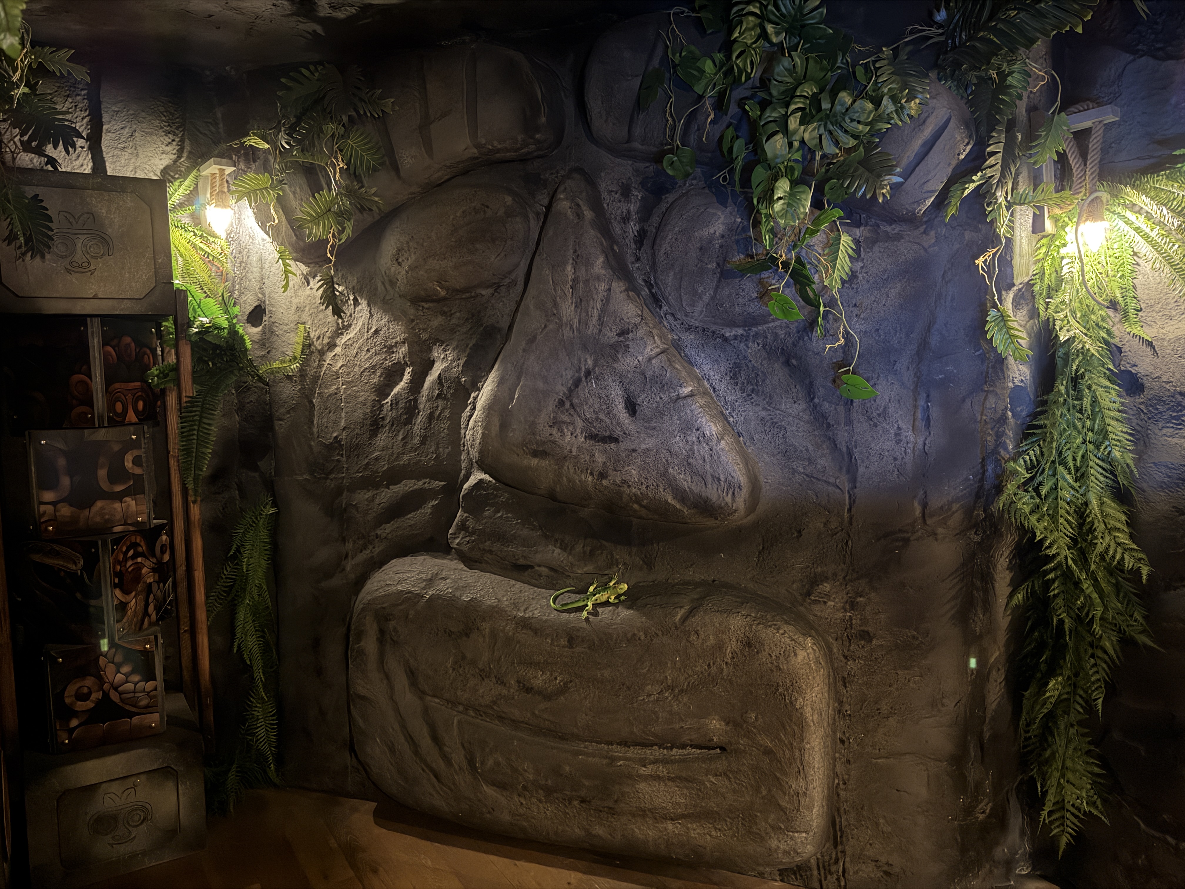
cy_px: 444
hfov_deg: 71.6
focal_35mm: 24
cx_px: 592
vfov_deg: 56.8
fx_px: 822
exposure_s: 1/26
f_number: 1.78
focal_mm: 6.76
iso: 3200
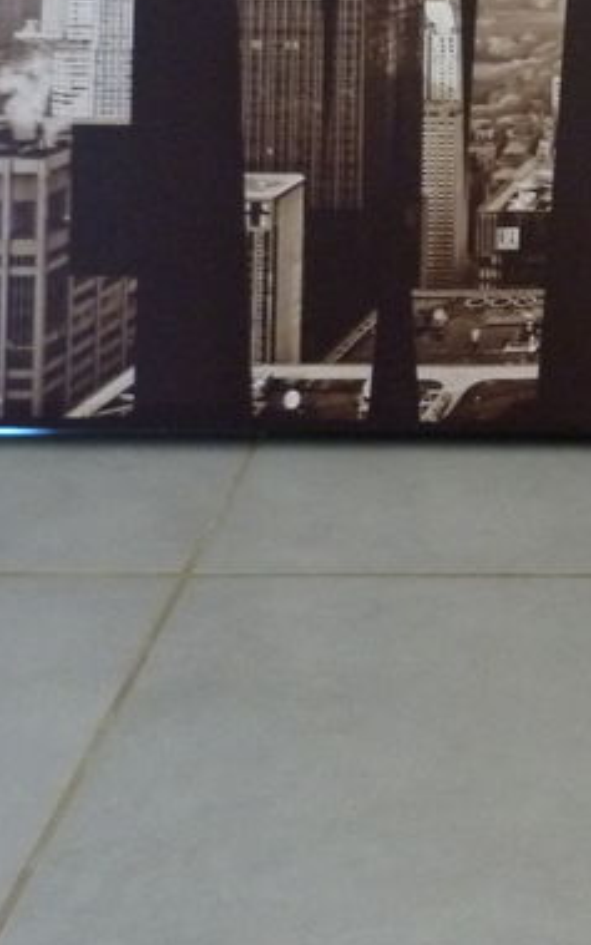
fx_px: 1803
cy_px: 277
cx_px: 746
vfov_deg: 29.1
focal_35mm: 70
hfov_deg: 17.6
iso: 400
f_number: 2.8
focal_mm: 4.5
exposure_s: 1/30
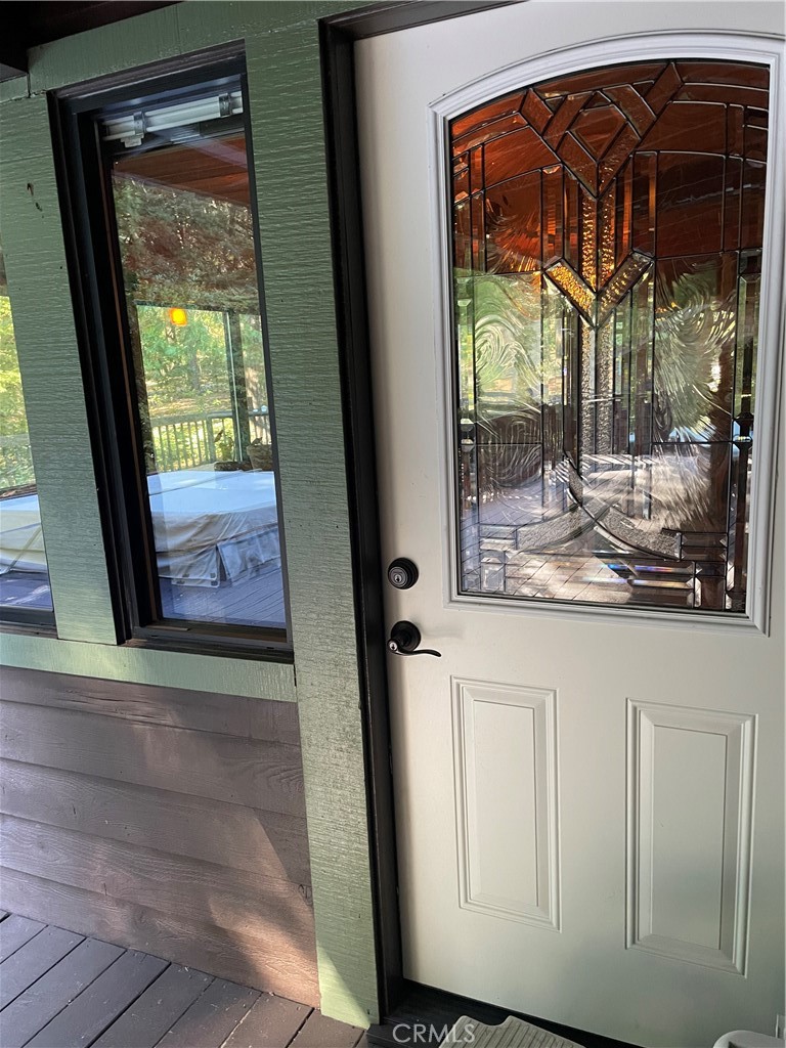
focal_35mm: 26
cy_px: 524
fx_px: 787
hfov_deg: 53.1
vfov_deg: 67.3
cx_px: 393
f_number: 1.6
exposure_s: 1/60
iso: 320
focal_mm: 4.2
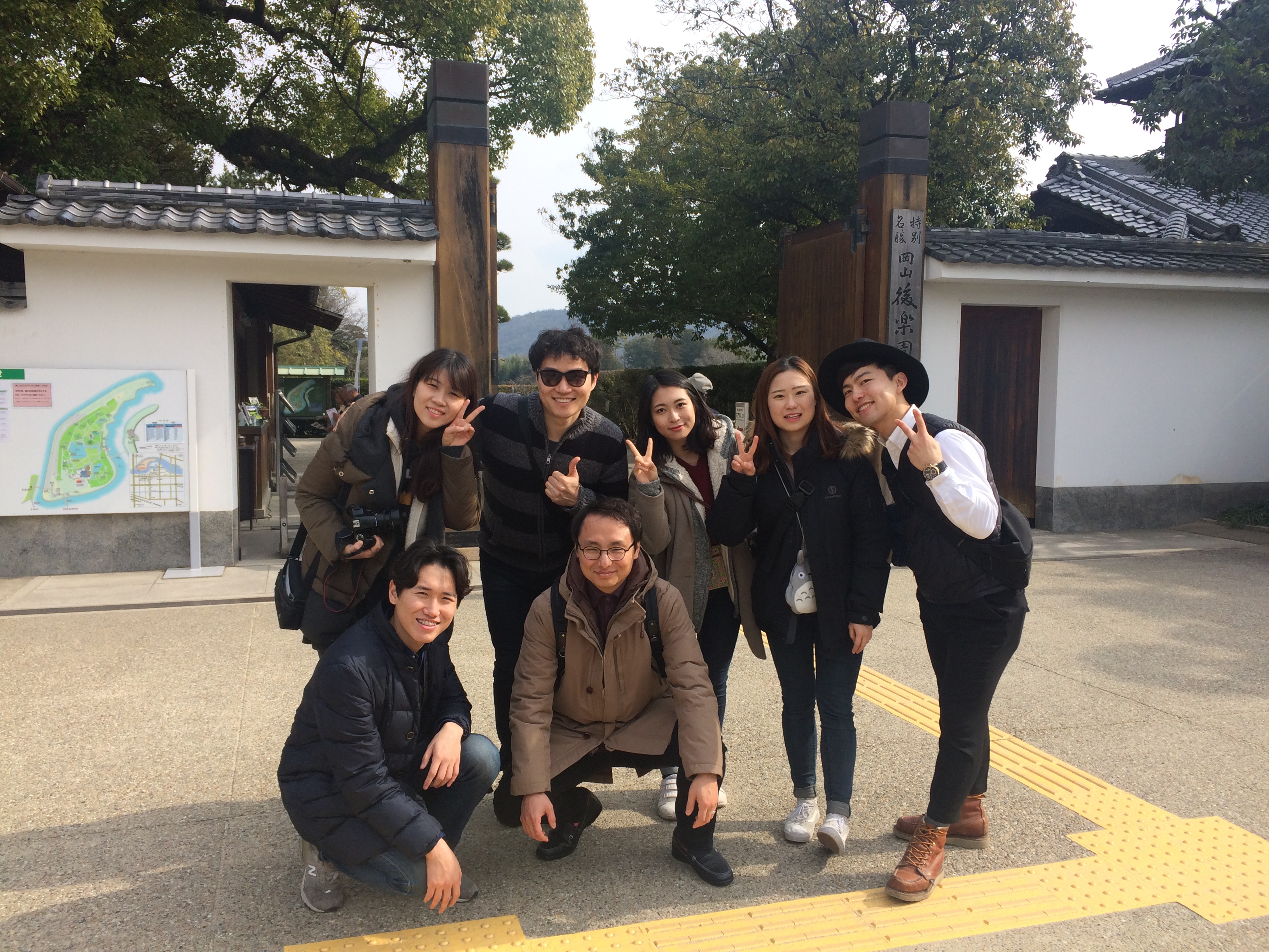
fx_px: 1063
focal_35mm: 29
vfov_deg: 48.2
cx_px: 634
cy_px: 476
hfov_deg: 61.7
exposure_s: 1/1080
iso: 32
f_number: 2.2
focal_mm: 4.15
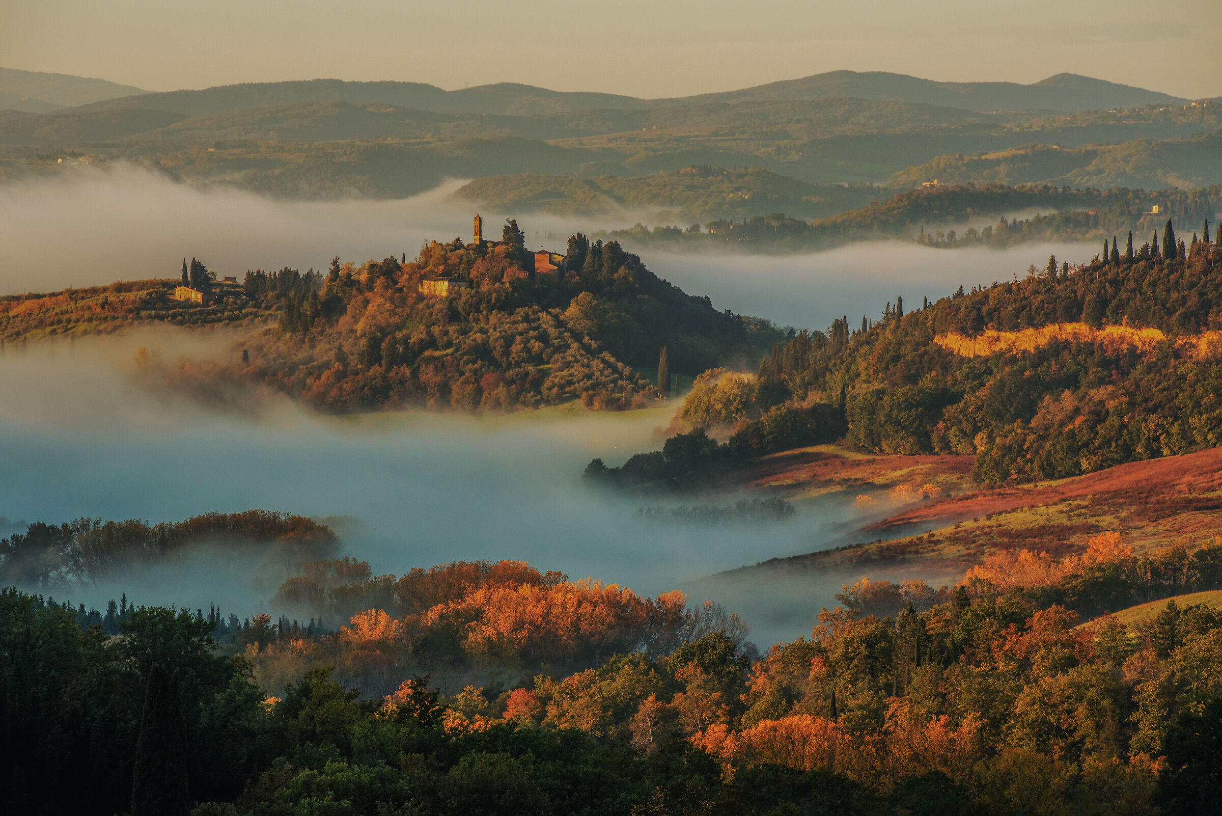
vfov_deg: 6.9
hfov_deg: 10.3
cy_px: 408
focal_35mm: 200
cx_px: 611
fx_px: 6791
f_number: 8
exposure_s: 1/500
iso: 200
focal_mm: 200
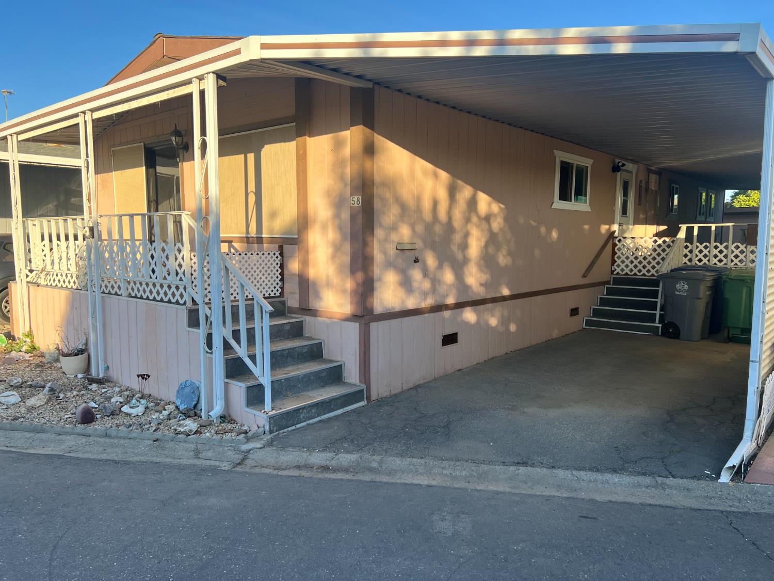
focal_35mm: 26
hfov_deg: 67.3
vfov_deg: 53.1
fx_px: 581
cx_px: 387
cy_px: 290
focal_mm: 5.7
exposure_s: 1/1009
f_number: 1.5
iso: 50
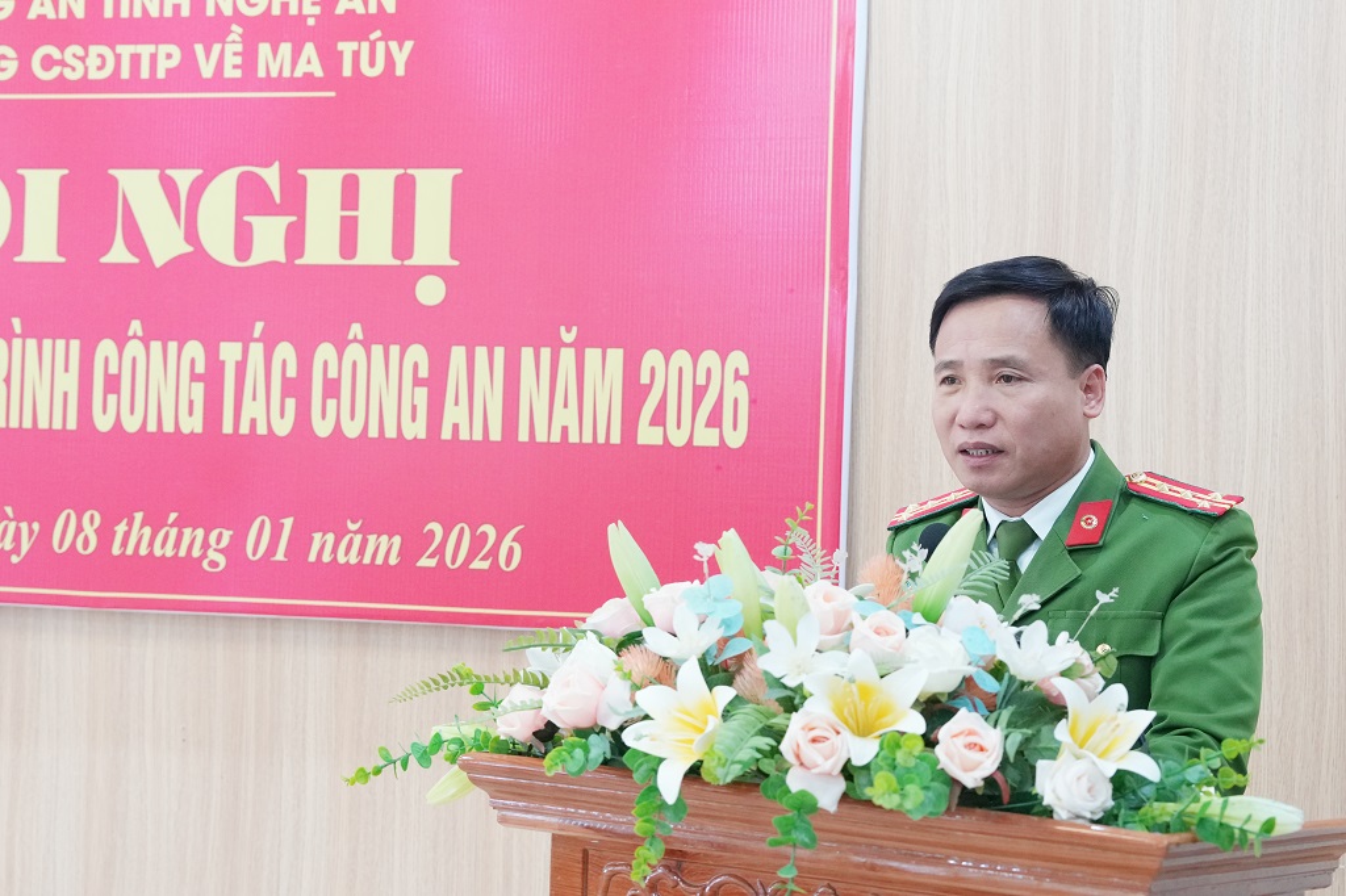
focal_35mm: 73
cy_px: 448
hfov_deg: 27.7
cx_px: 673
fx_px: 2728
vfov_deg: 18.7
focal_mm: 49
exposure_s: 1/125
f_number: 4
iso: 2500
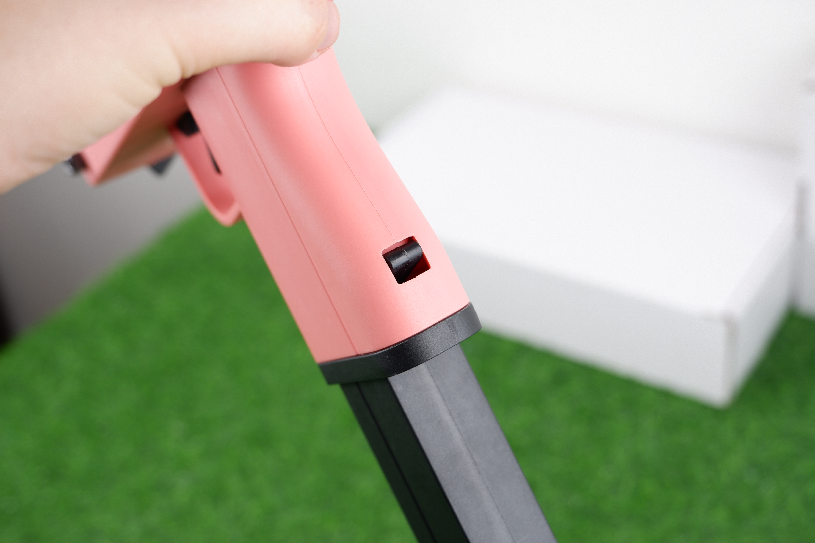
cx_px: 408
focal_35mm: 47
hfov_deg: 41.9
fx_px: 1064
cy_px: 272
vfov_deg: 28.6
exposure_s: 1/60
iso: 200
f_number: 4.7
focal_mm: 31.4
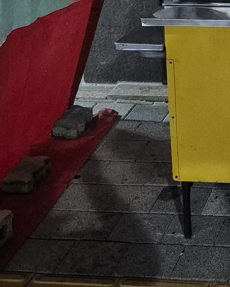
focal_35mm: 92
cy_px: -20
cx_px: 337
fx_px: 783
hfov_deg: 15.5
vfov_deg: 20.0
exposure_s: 1/60
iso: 1600
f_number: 1.8
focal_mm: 5.4
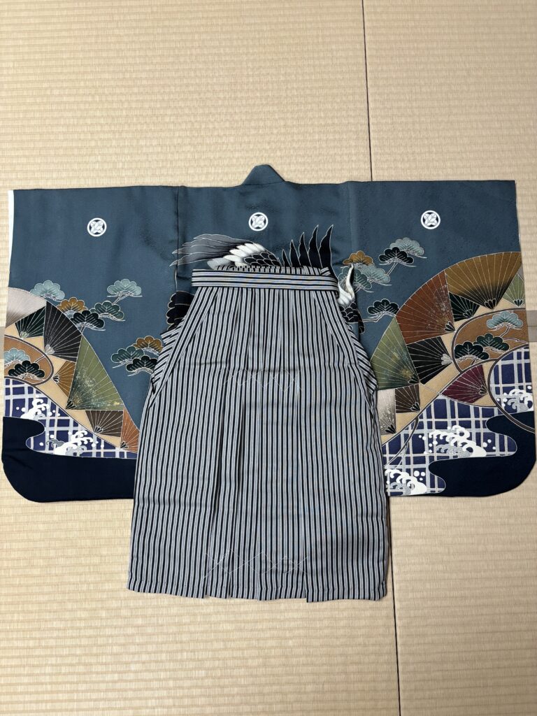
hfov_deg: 53.1
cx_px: 268
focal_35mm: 26
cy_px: 358
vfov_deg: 67.3
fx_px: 538
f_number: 1.6
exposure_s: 1/60
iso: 160
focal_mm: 5.96
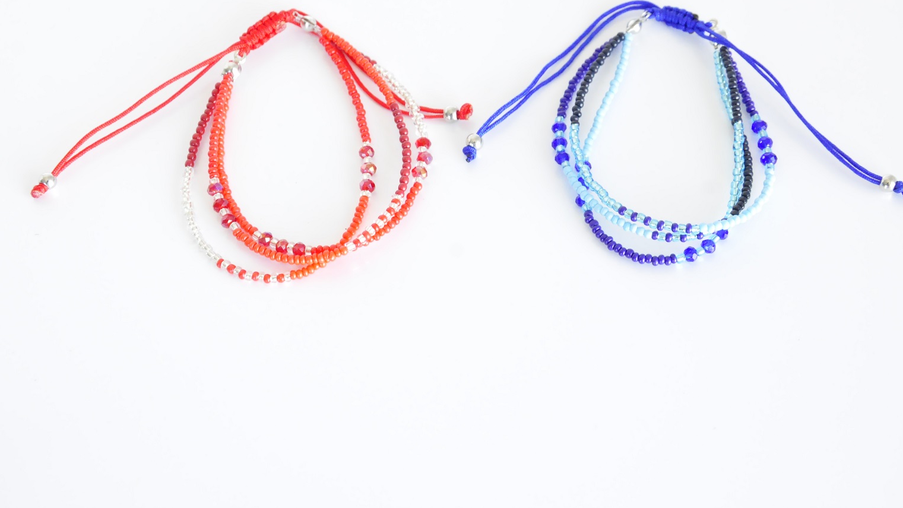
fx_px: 2035
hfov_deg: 25.0
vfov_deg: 14.2
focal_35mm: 85
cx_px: 452
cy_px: 170
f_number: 8
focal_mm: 48
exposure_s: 1/90
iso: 3200
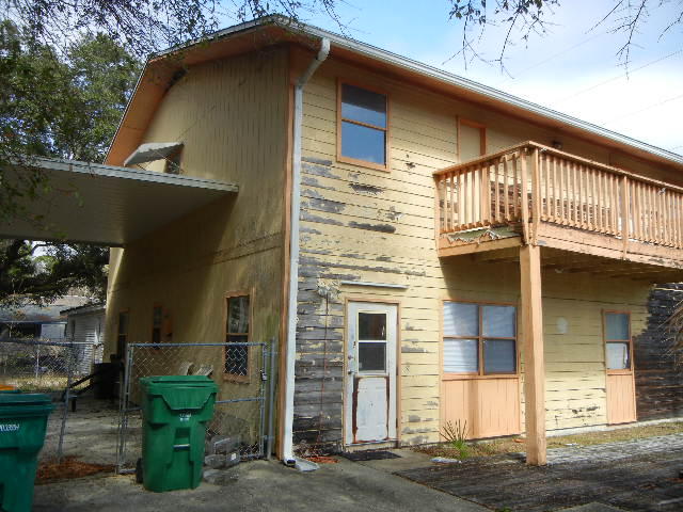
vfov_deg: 46.8
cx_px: 342
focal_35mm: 30
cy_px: 256
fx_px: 592
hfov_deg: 60.0
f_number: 3.5
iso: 160
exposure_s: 1/758
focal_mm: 5.4
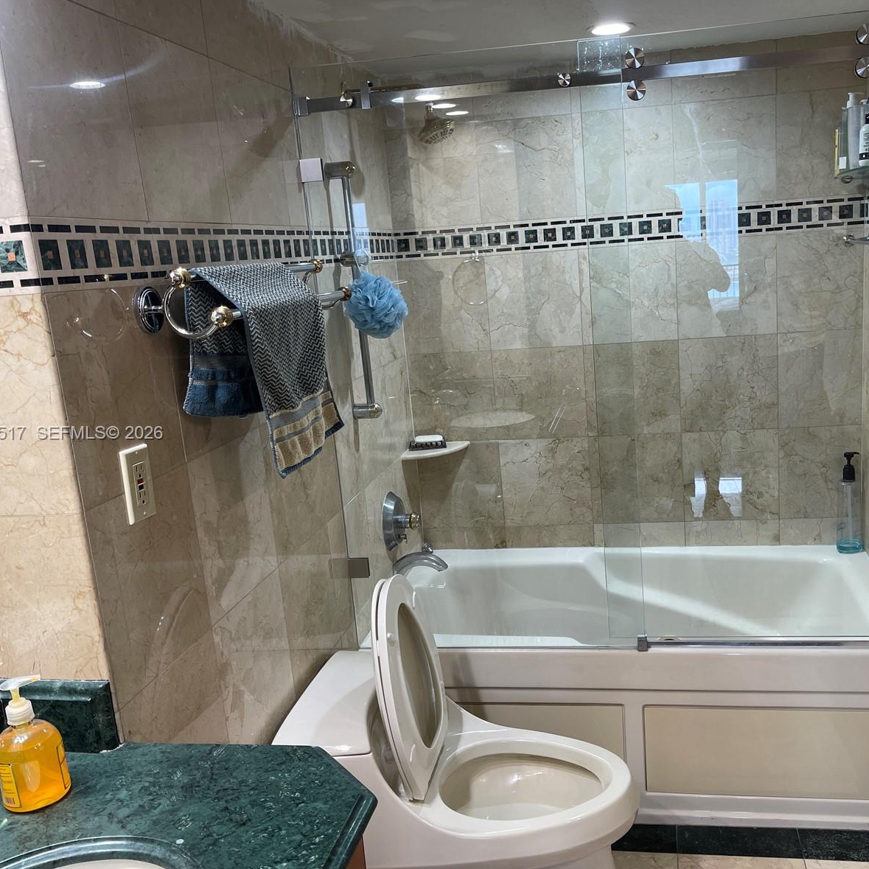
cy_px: 434
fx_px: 852
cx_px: 523
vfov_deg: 54.0
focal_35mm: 30
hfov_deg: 53.6
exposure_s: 1/60
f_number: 1.6
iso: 80
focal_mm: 5.1
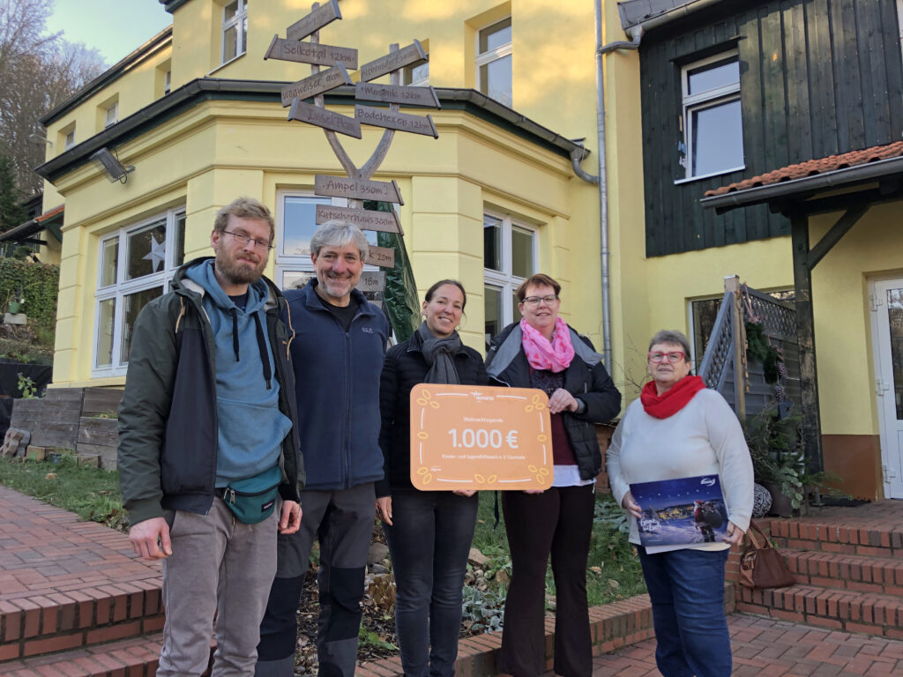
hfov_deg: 63.4
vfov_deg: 49.7
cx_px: 452
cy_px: 338
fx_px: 730
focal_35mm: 28
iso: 25
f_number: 1.8
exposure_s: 1/120
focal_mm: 3.99
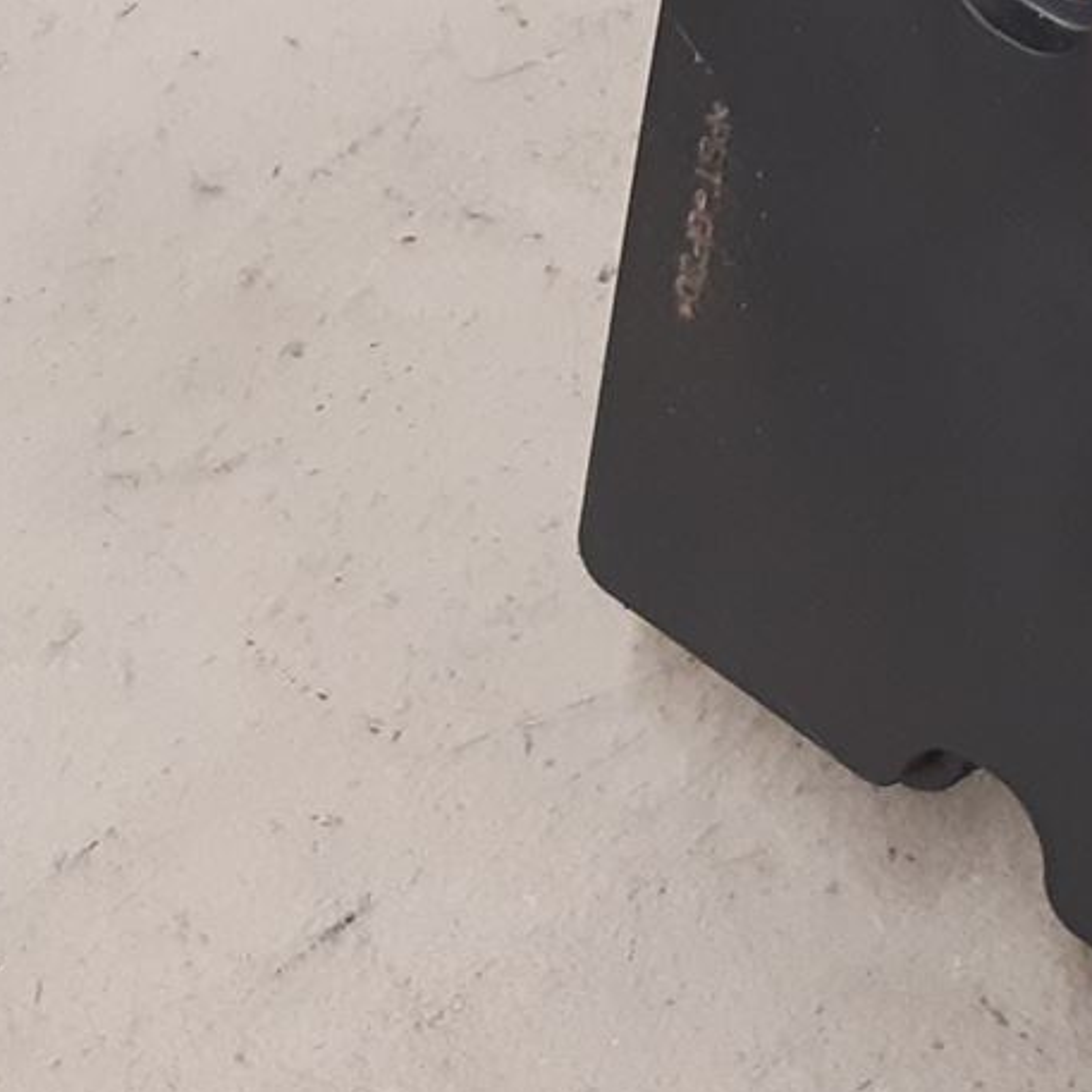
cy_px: -308
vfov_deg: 16.1
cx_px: 1231
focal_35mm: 103
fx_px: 3676
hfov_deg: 16.3
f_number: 1.7
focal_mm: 3.93
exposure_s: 1/50
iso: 200
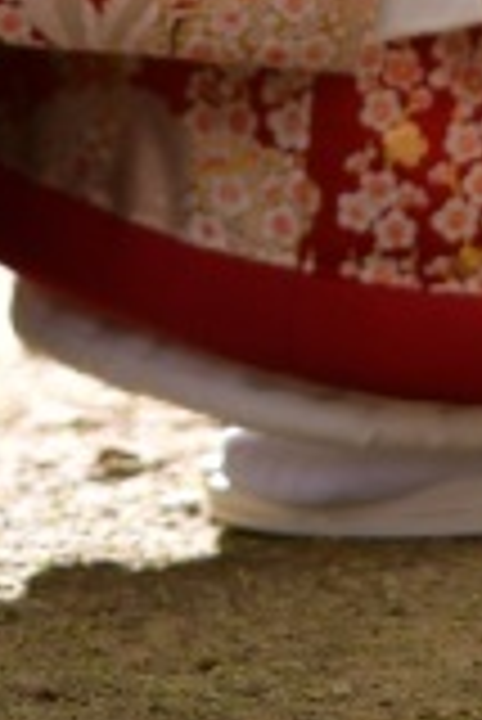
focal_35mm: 788
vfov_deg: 2.6
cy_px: -1624
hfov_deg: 1.7
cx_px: -176
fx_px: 15790
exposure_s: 1/500
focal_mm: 105
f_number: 1.4
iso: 100
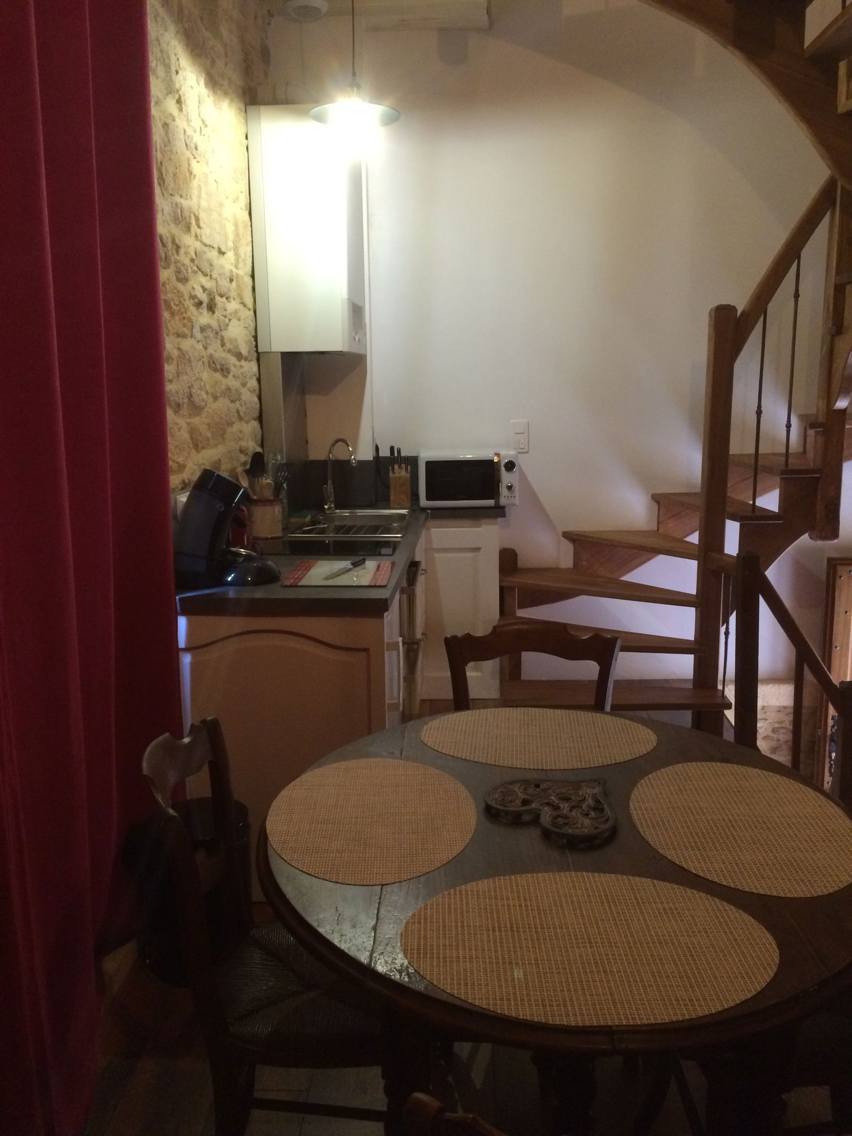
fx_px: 952
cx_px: 426
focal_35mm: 29
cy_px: 568
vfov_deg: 61.7
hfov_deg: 48.2
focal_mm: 4.15
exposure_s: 1/33
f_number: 2.2
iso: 320
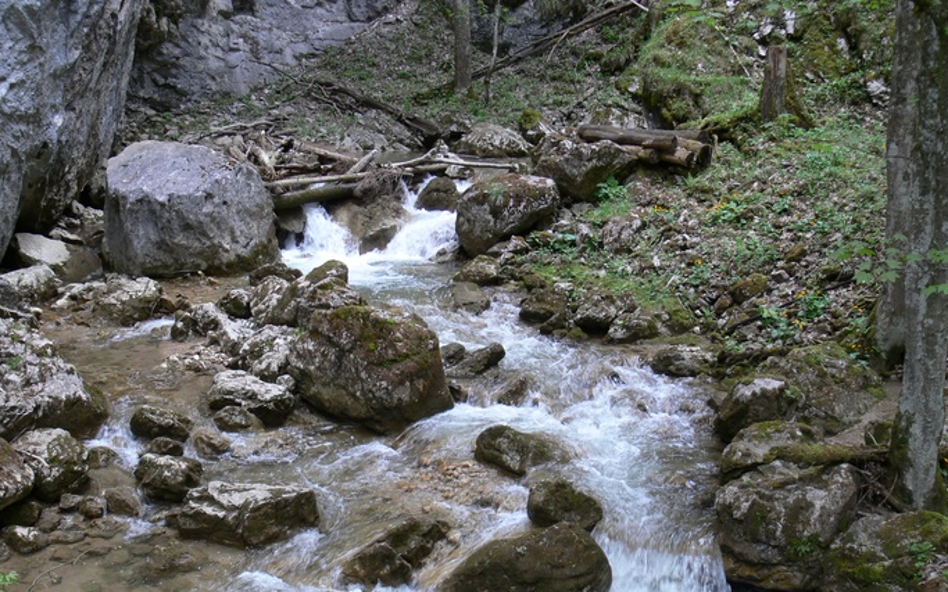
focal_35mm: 43
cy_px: 381
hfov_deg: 46.2
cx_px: 450
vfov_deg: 29.7
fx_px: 1111
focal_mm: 7.4
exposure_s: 1/60
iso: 80
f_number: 2.8
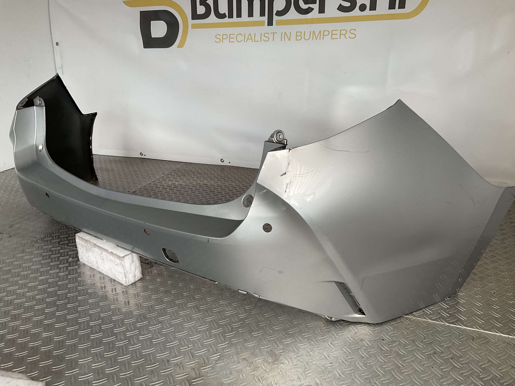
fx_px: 431
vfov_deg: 48.2
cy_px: 193
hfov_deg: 61.7
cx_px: 258
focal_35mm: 29
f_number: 1.8
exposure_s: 1/120
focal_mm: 3
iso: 25
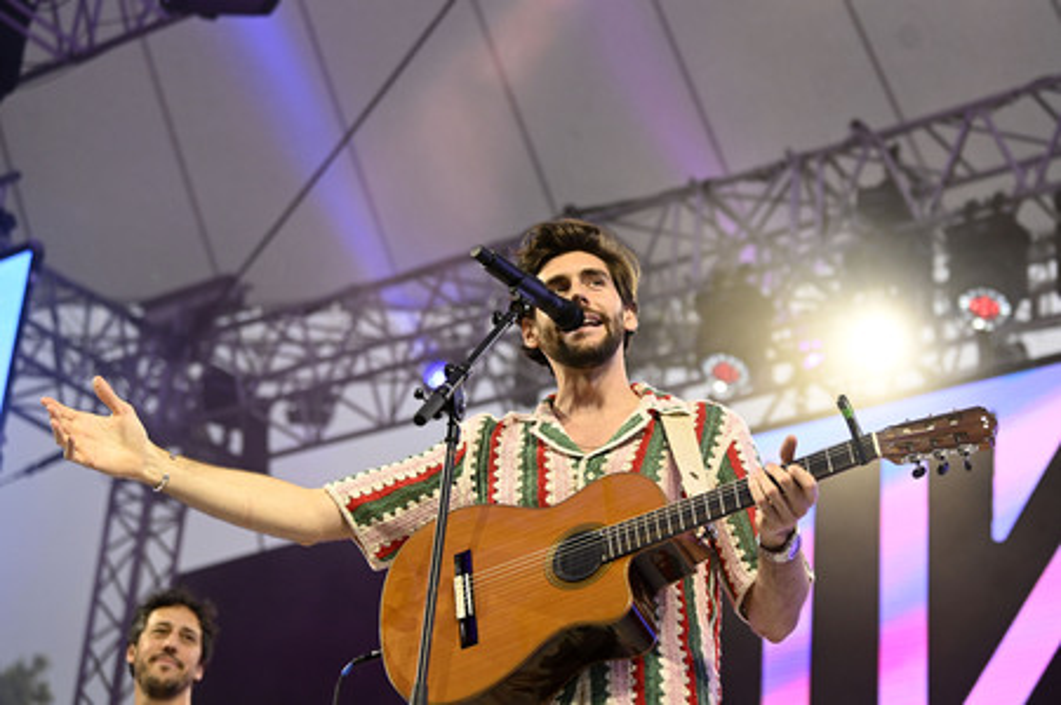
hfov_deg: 28.1
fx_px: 2120
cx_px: 530
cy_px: 352
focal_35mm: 72
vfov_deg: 18.9
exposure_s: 1/2000
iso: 2000
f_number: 3.5
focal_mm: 72
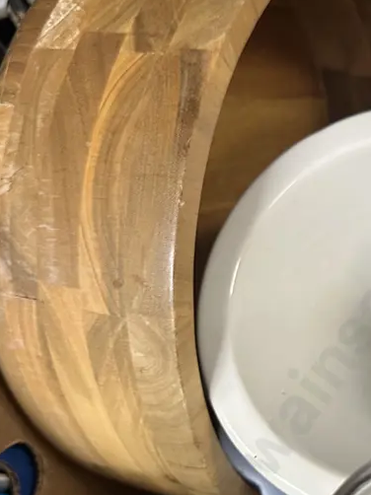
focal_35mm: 49
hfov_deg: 28.3
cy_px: 346
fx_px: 701
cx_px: 348
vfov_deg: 38.3
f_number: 1.78
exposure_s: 1/50
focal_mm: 6.86
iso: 320
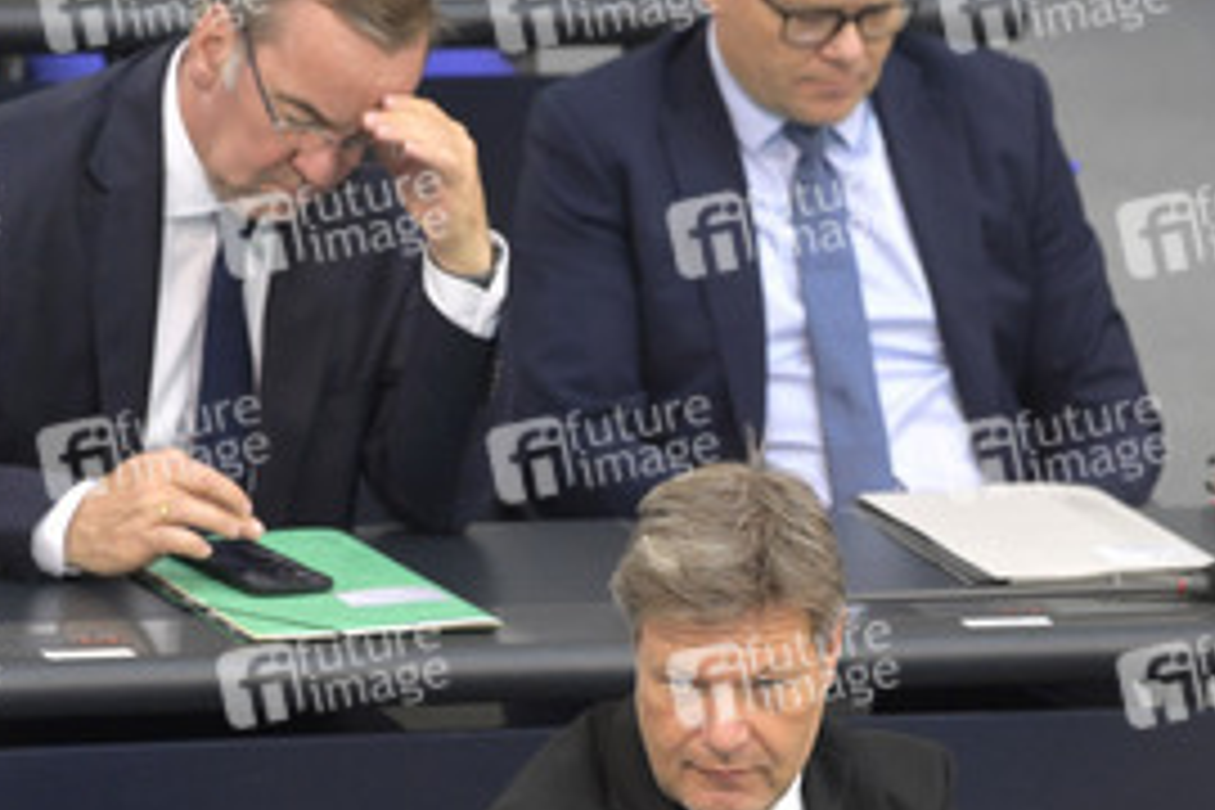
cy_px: 562
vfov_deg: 2.5
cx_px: 664
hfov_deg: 3.7
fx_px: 18595
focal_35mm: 551
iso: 8000
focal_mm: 330
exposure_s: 1/400
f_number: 5.6
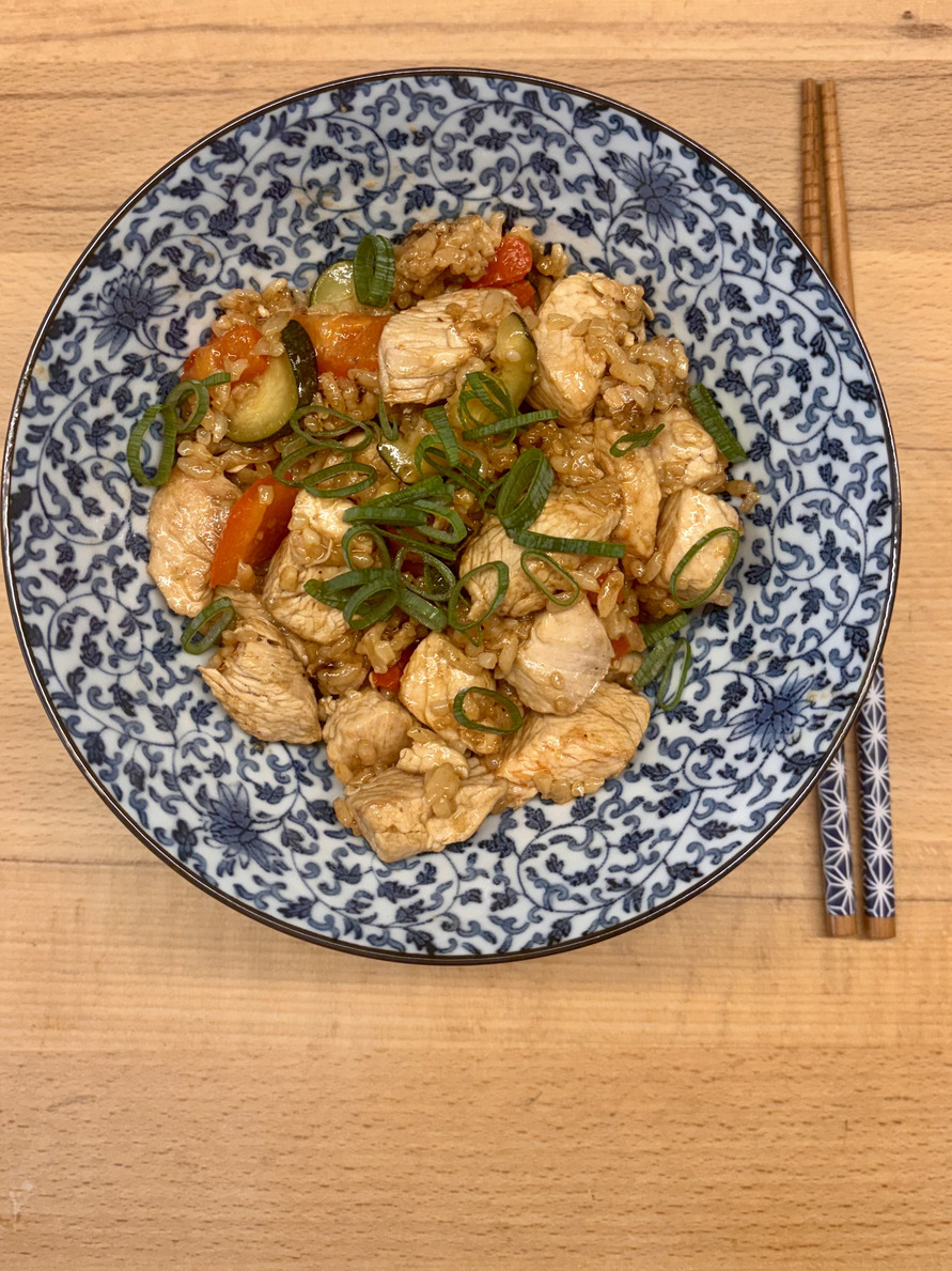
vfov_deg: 52.4
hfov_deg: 40.7
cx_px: 462
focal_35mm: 35
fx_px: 1284
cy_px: 530
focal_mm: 5.96
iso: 64
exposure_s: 1/100
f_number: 1.6
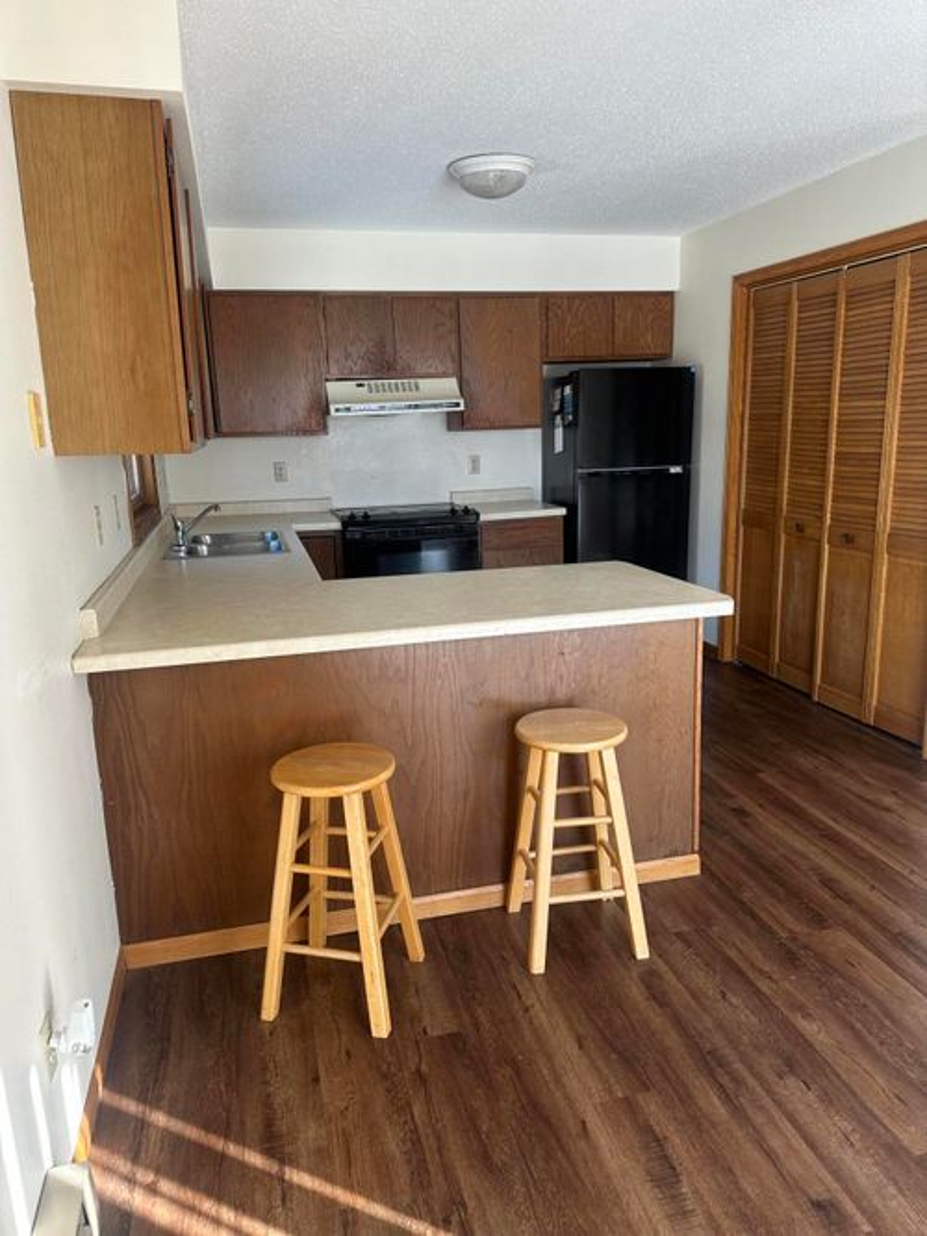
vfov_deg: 71.6
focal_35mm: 24
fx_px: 857
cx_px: 464
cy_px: 618
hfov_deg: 56.8
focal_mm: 6.86
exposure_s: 1/121
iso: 80
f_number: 1.78
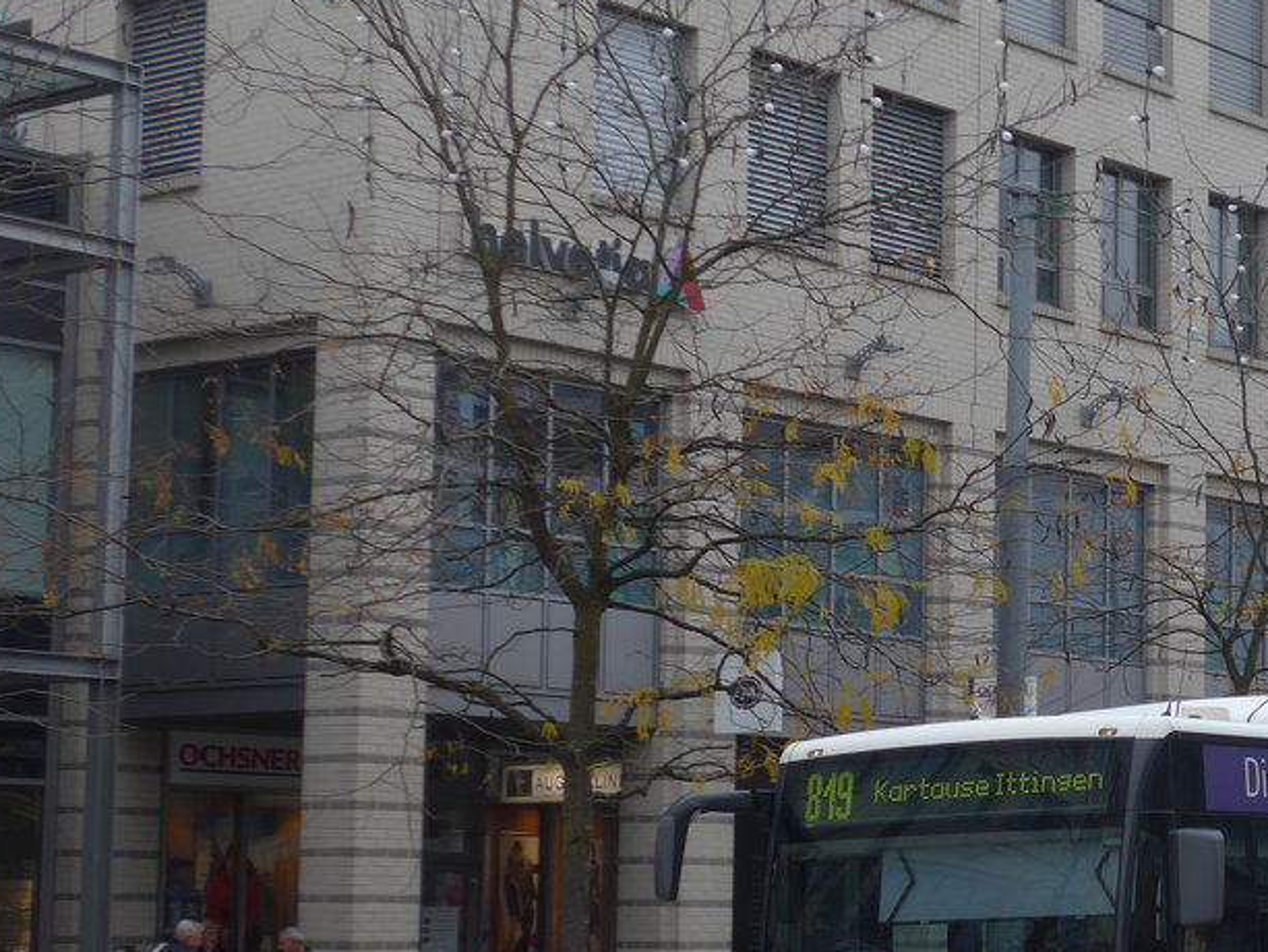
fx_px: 3297
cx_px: 1216
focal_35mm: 90
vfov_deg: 16.4
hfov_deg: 21.1
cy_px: 611
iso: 80
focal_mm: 9.5
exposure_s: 1/320
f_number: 3
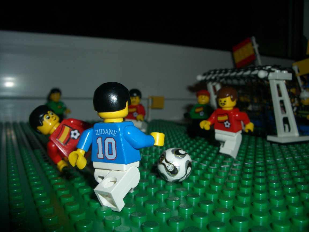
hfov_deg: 52.6
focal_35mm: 35
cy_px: 116
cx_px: 154
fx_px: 312
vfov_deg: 40.7
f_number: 4.3
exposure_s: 1/60
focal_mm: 5.8
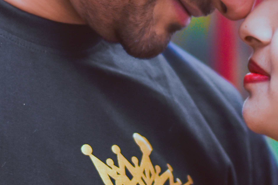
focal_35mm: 237
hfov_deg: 8.7
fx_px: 1830
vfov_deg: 5.8
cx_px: 190
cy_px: 21
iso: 200
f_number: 1.8
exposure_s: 1/1000
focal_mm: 50
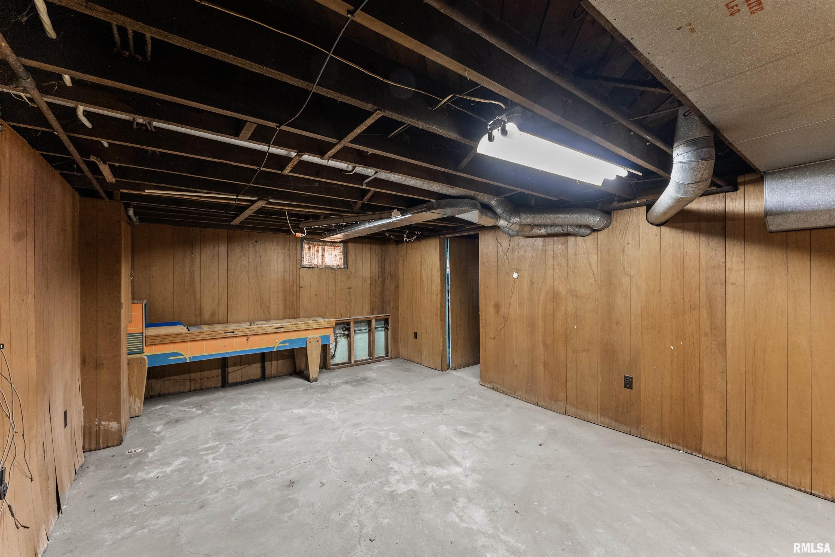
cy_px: 278
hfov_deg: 104.2
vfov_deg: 81.3
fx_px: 325
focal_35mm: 14
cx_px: 418
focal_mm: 14
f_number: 8
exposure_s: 1/2
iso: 1250
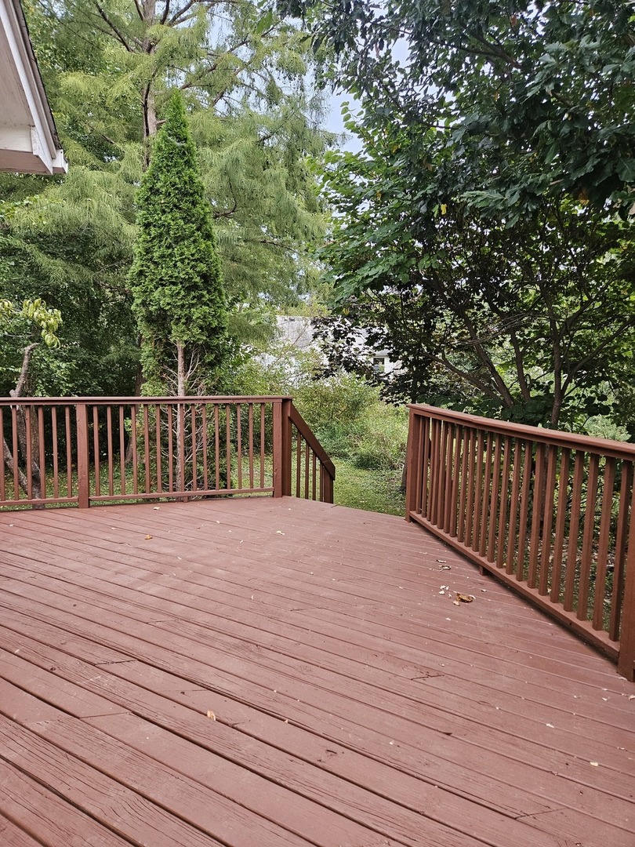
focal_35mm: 23
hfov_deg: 58.9
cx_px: 318
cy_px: 424
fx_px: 563
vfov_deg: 73.9
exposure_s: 1/120
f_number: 1.8
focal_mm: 5.4
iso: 320
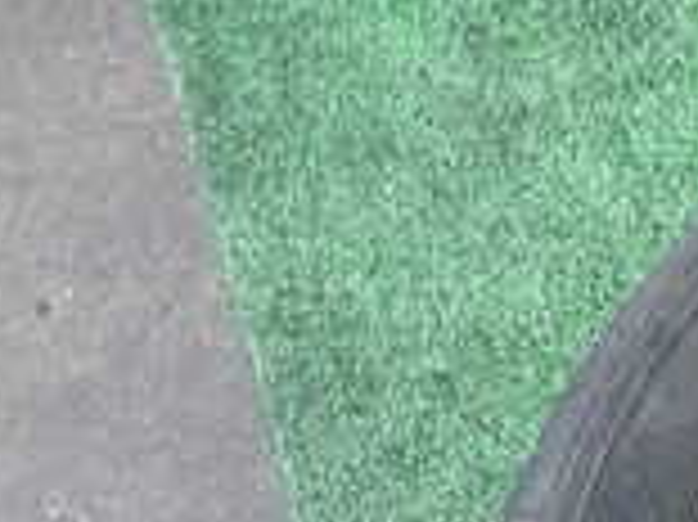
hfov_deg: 15.2
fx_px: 2337
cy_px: 819
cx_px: 1171
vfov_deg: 12.1
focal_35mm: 116
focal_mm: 5.4
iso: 200
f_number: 2.3
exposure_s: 1/125
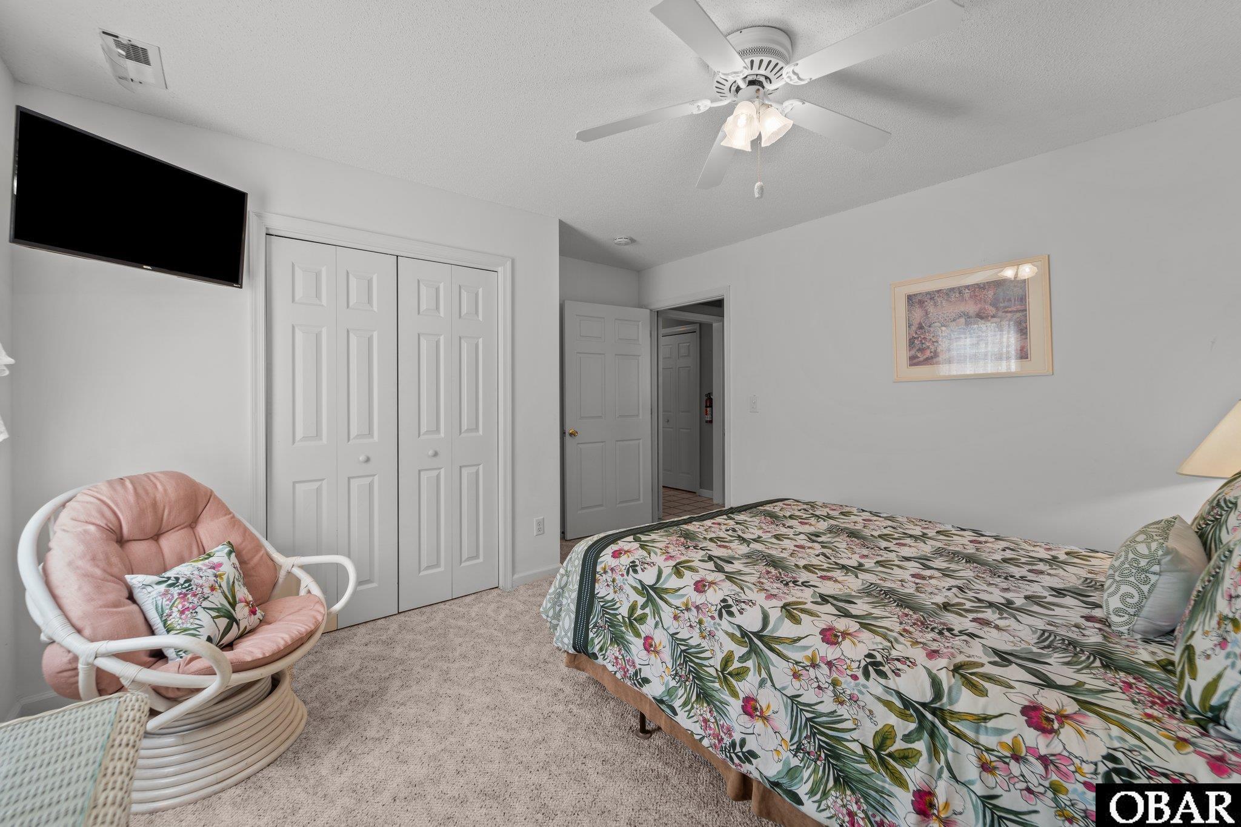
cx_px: 620
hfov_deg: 104.3
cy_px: 414
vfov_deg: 81.2
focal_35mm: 14
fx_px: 483
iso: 100
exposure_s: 1/2.5
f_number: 8
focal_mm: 14
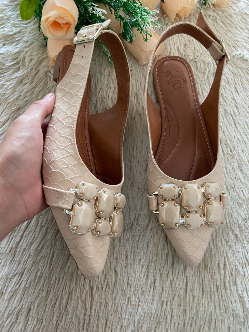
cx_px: 124
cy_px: 166
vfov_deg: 67.3
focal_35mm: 26
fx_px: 249
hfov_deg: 53.1
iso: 250
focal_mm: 4.25
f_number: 1.8
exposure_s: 1/60
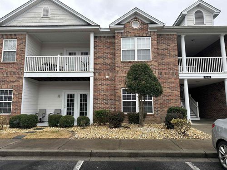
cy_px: 85
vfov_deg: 56.8
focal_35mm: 24
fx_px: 157
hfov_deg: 71.6
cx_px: 114
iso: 80
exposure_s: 1/604
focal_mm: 6.86
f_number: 1.78
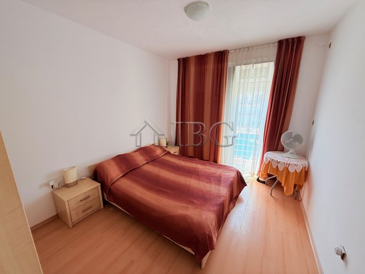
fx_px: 148
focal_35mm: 14
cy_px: 137
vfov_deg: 85.6
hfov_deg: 102.1
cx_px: 182
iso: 64
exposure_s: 1/99
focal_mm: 2.22
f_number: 2.2
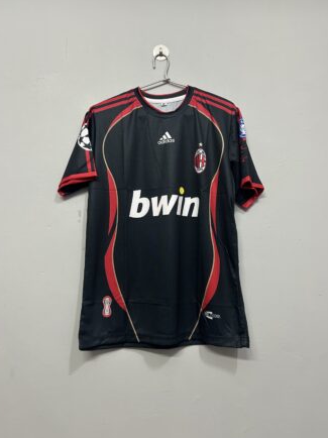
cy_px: 216
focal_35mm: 28
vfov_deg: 63.5
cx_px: 165
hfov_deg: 49.7
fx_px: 354
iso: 160
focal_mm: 5.7
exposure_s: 1/50
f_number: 1.5
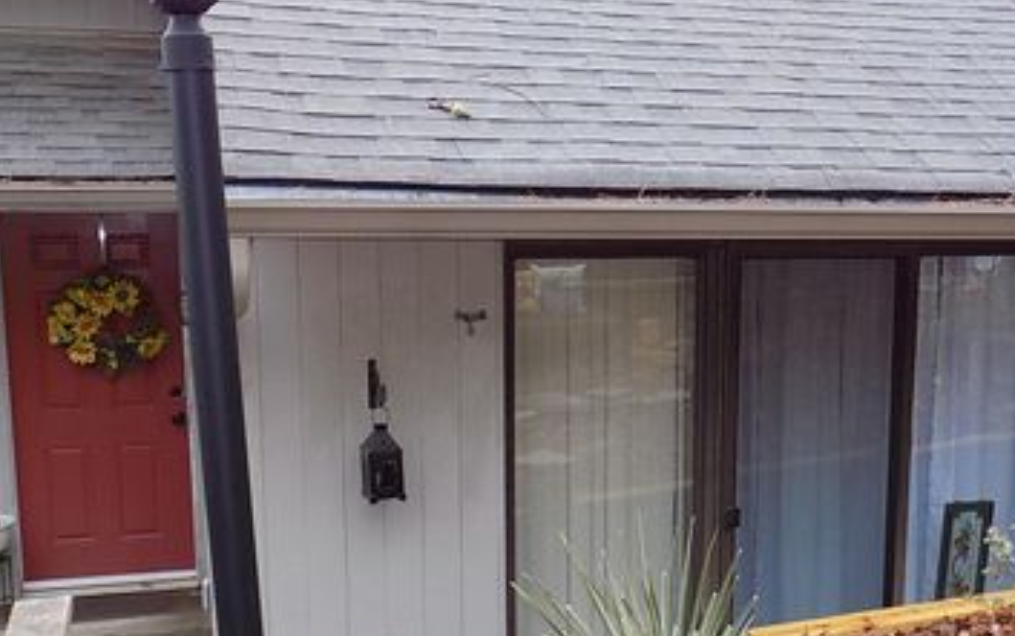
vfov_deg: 25.1
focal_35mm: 51
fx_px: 1411
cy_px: 471
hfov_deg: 39.2
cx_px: 661
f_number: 3.4
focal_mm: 6.1
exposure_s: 1/30
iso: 100
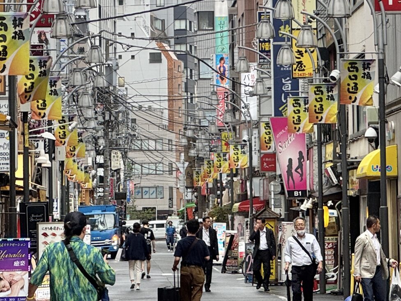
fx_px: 2340
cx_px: 230
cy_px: -27
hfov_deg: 9.8
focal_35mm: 202
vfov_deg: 7.3
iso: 32
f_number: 2.8
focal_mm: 9
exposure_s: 1/99
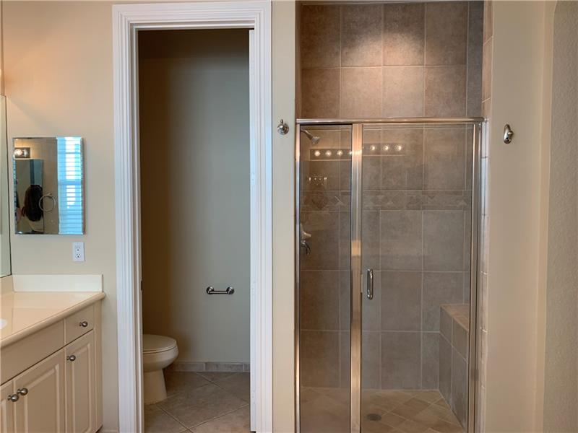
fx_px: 434
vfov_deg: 53.1
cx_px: 289
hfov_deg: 67.3
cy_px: 216
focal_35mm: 26
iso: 50
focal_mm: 4.25
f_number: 1.8
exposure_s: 1/60
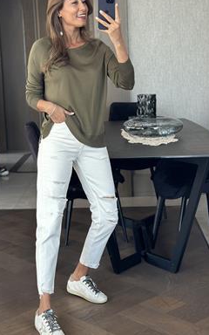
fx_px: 611
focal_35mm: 67
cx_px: 77
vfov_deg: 30.6
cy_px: 154
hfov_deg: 19.4
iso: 125
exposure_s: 1/90
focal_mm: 6.86
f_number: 1.78
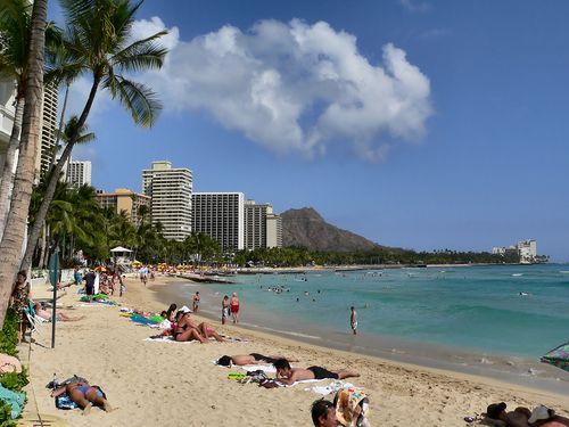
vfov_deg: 39.7
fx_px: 592
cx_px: 284
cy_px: 214
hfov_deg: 51.4
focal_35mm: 36
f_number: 5.6
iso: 80
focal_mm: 6
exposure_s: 1/800
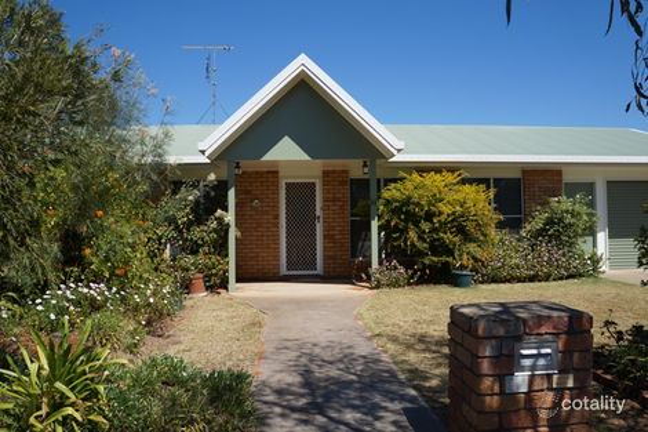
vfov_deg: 47.9
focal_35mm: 27
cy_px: 216
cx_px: 324
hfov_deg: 67.4
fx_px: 486
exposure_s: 1/640
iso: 200
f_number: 8
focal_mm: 18
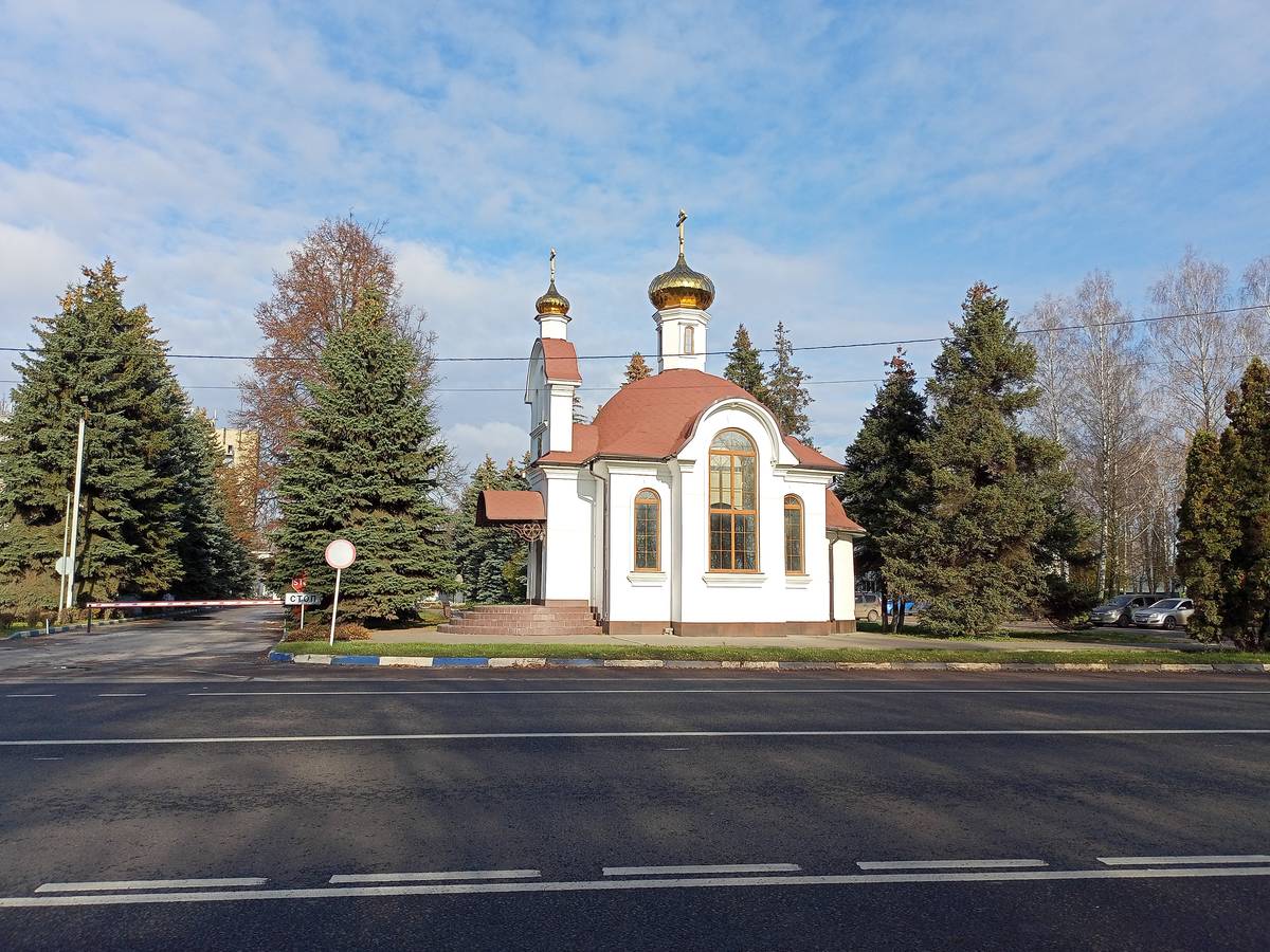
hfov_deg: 63.4
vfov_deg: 49.7
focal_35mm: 28
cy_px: 476
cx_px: 635
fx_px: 1027
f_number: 1.8
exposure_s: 1/3195
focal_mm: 4.69
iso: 112
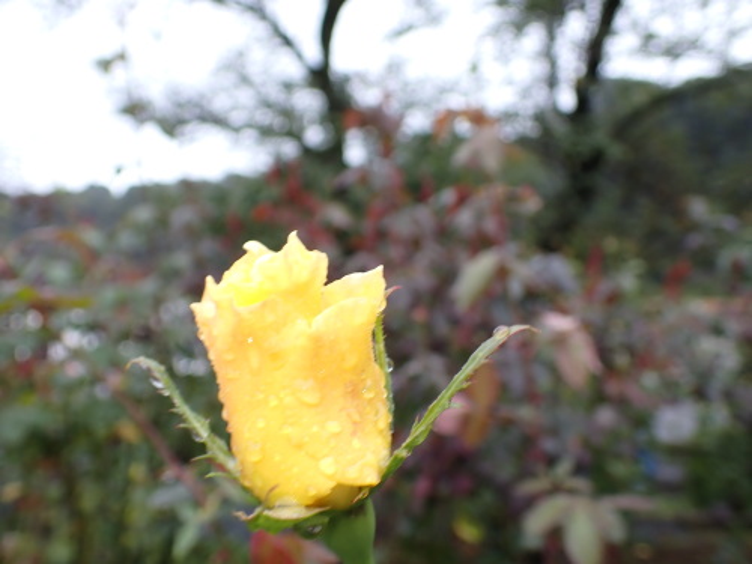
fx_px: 652
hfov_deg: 60.0
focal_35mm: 30
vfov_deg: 46.8
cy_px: 282
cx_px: 376
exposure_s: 1/125
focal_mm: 5.4
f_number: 2.3
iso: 100
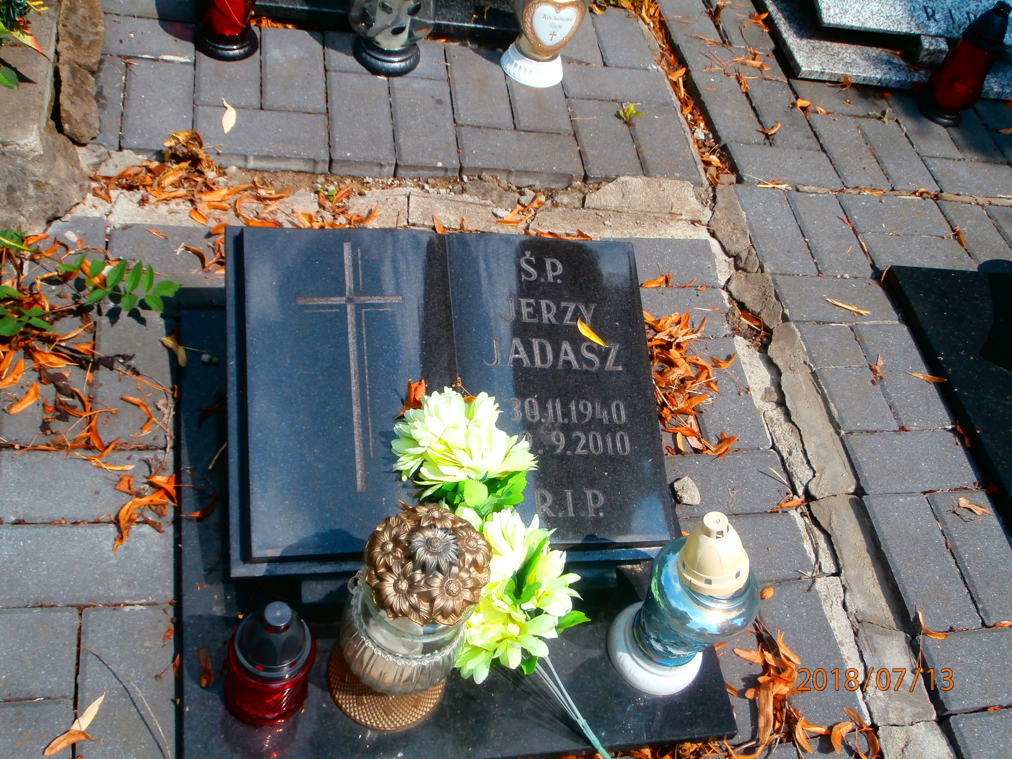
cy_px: 380
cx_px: 506
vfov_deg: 37.7
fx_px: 1111
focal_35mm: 38
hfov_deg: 49.0
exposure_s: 1/800
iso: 100
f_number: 3.9
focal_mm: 6.67
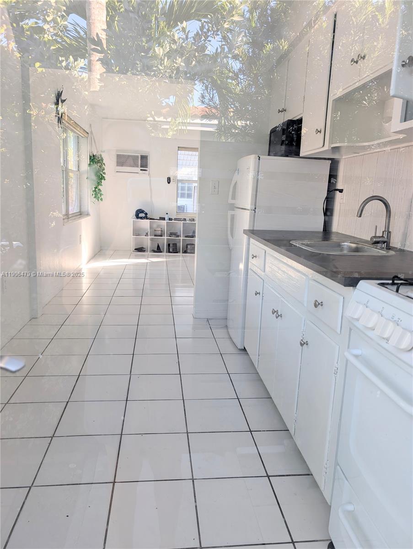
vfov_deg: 71.5
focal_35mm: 24
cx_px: 206
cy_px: 274
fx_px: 381
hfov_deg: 56.9
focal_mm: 6.9
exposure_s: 1/66.9
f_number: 1.68
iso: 22
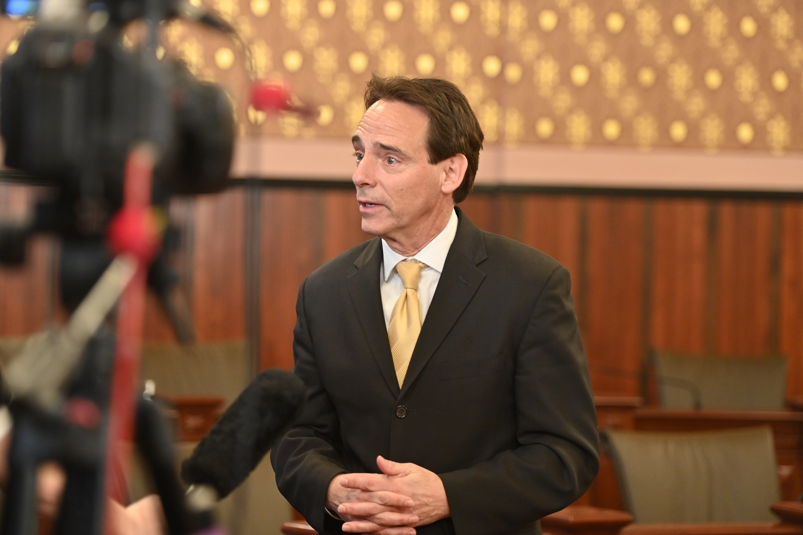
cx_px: 402
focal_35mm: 112
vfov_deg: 12.2
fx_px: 2498
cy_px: 268
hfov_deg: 18.3
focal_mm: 112
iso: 3200
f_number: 2.8
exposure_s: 1/160
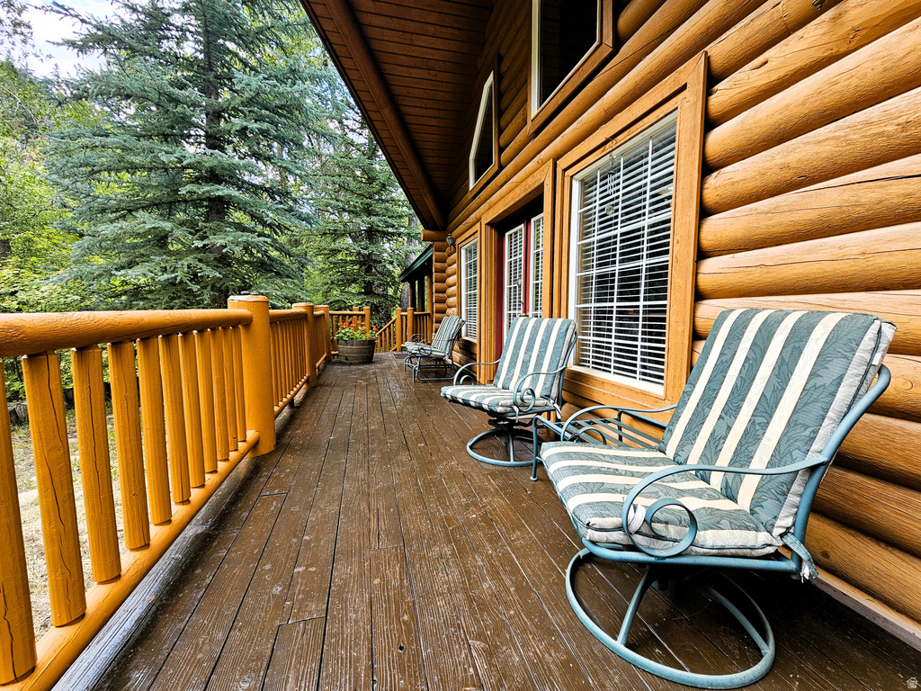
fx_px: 346
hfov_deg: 106.2
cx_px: 460
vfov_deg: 89.9
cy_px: 346
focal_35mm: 13
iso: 50
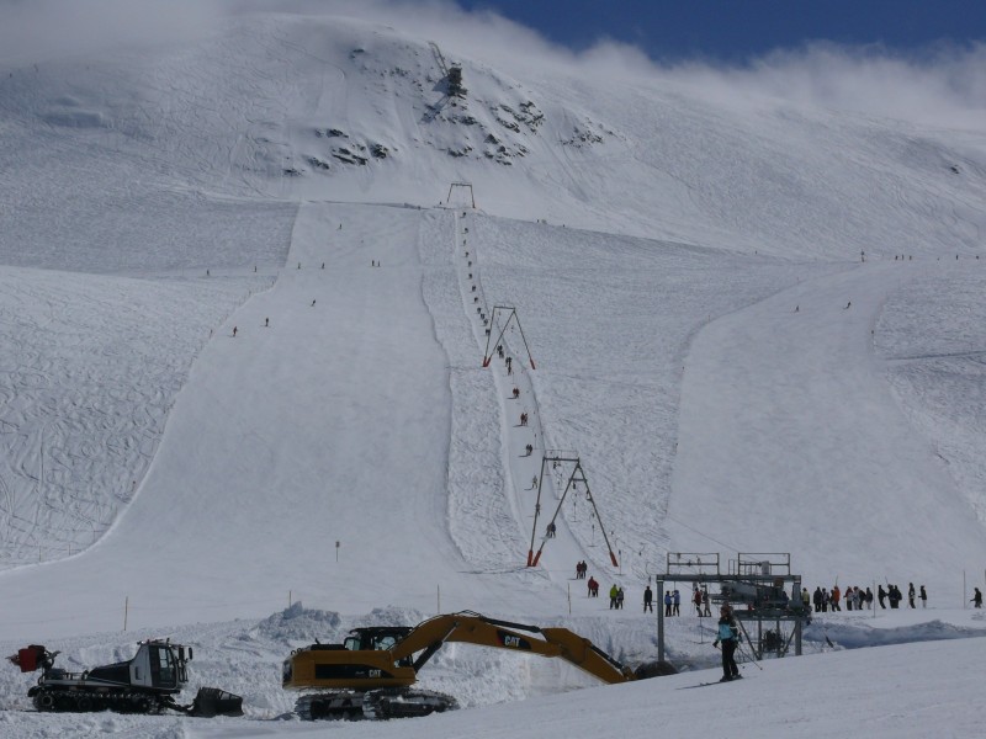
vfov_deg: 19.9
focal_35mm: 74
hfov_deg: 26.3
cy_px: 370
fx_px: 2108
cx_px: 493
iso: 100
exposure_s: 1/1000
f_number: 11
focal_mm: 15.6
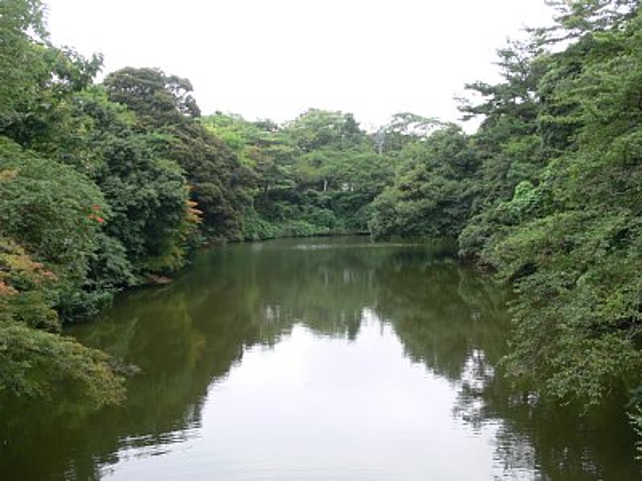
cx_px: 321
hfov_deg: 52.6
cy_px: 240
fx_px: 649
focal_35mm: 35
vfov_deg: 40.7
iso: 80
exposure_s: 1/60
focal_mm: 7.4
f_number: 4
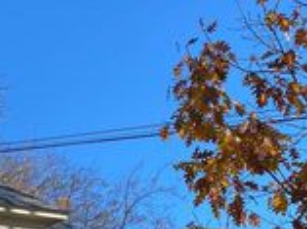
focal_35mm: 83
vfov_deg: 16.7
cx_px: -82
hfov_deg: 21.5
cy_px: 302
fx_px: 734
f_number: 1.8
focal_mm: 4.25
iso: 32
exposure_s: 1/1727
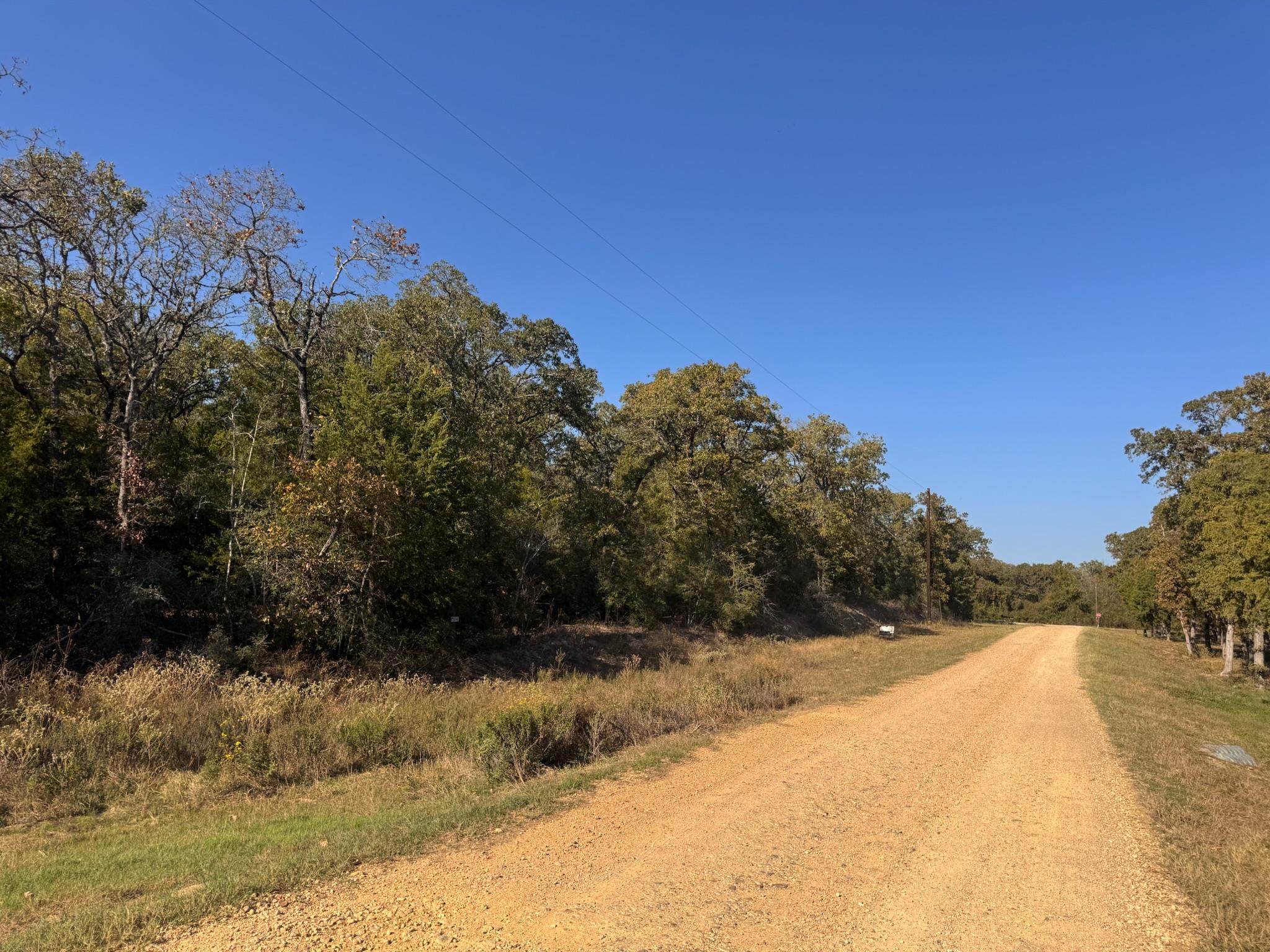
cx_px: 635
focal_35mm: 24
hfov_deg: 71.6
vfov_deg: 56.8
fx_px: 881
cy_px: 476
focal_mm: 6.76
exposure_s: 1/4310
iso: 80
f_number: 1.78
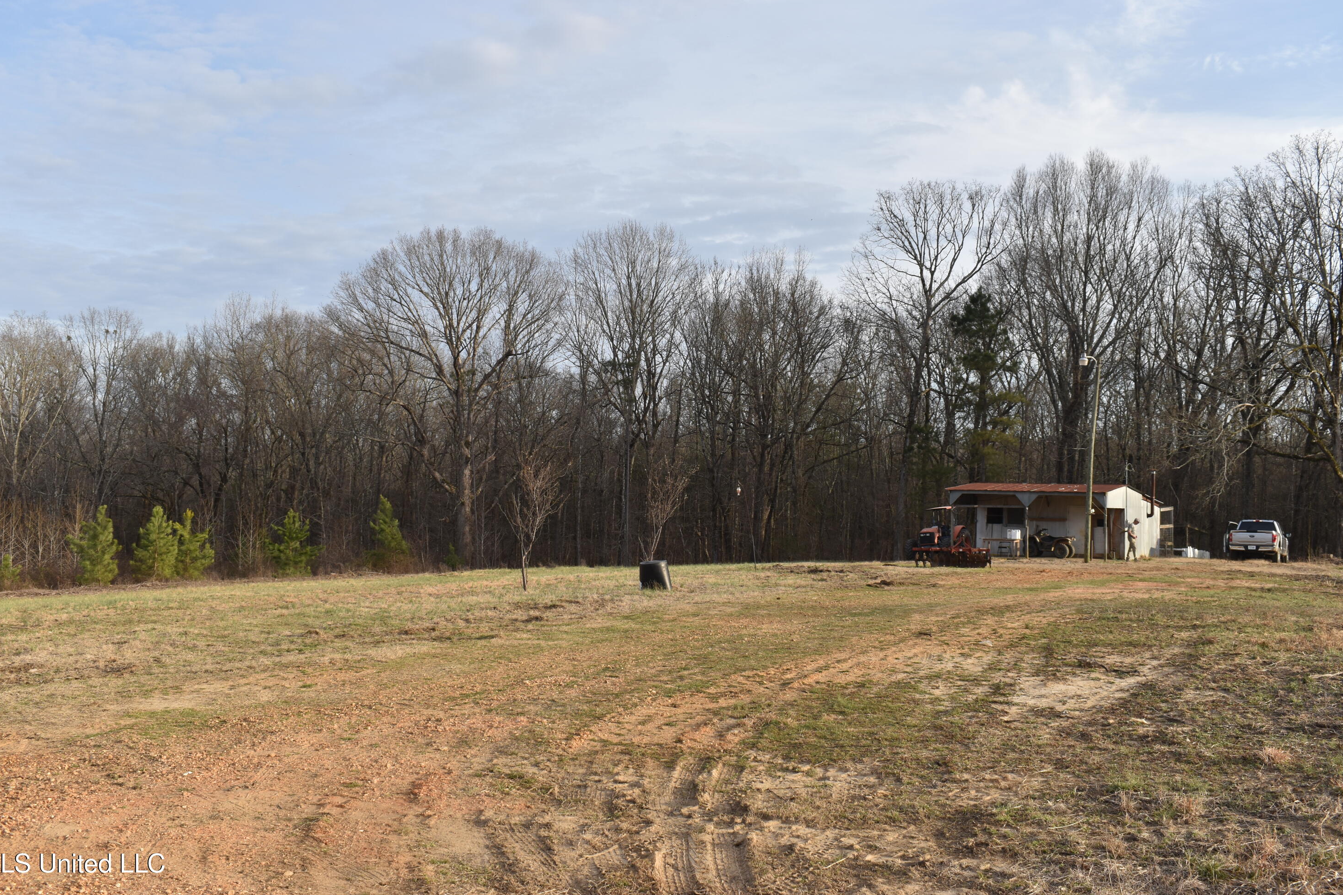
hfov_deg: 51.9
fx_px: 1380
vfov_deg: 35.9
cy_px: 446
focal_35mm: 37
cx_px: 666
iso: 100
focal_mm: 24
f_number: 8
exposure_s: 1/200
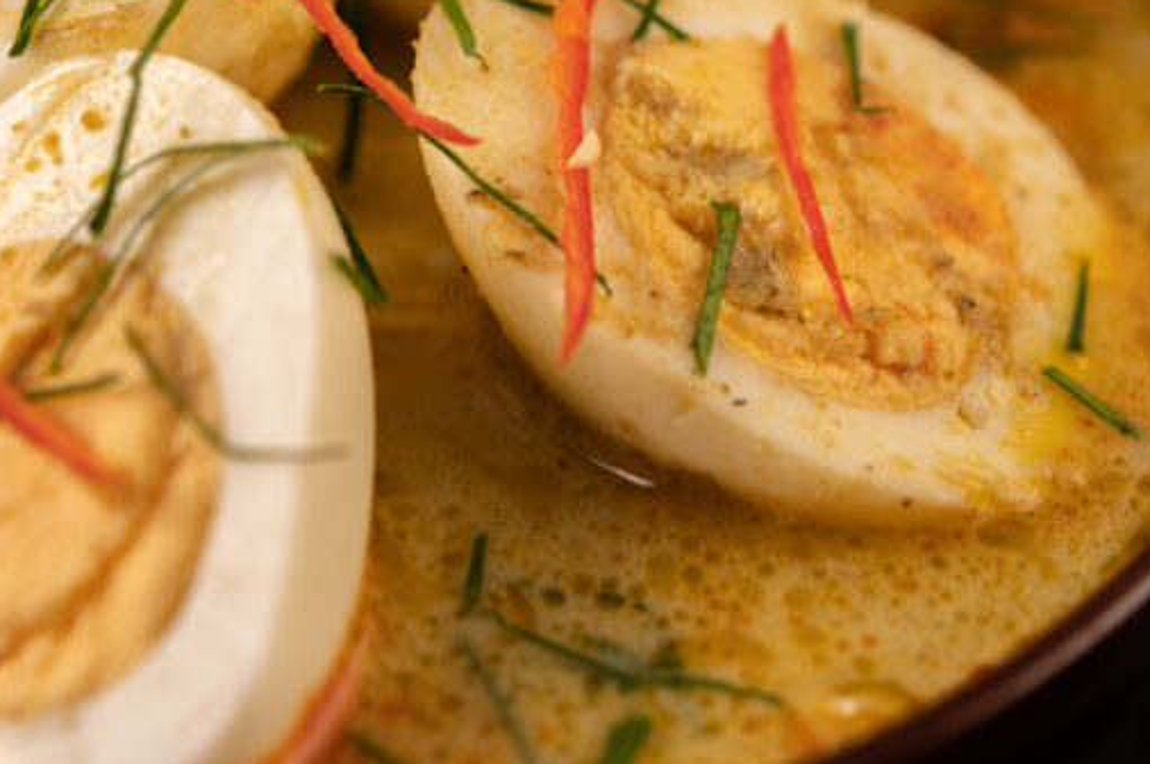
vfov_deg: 15.3
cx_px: 686
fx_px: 2839
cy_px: 215
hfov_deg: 22.9
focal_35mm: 89
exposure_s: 1/125
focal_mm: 60
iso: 100
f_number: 5.6
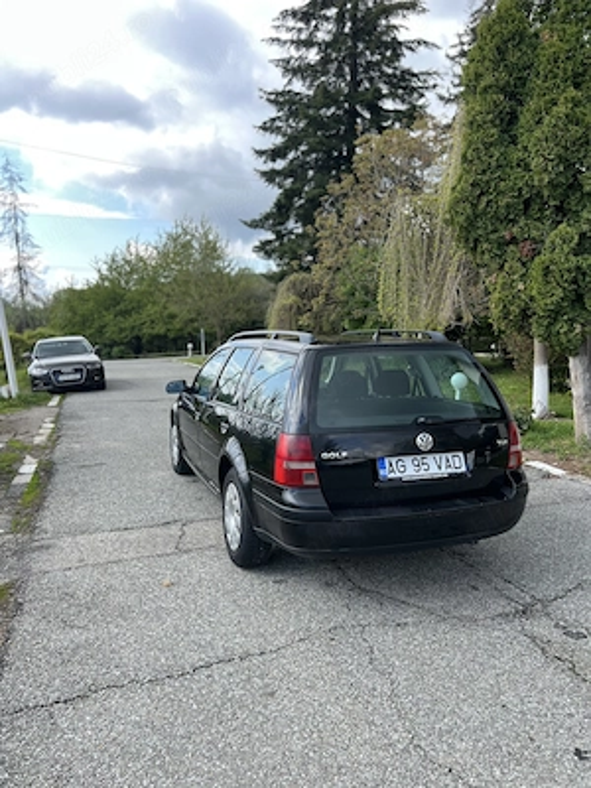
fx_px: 592
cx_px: 296
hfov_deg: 53.1
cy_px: 394
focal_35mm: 26
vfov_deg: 67.3
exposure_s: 1/567
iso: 50
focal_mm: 5.7
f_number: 1.5
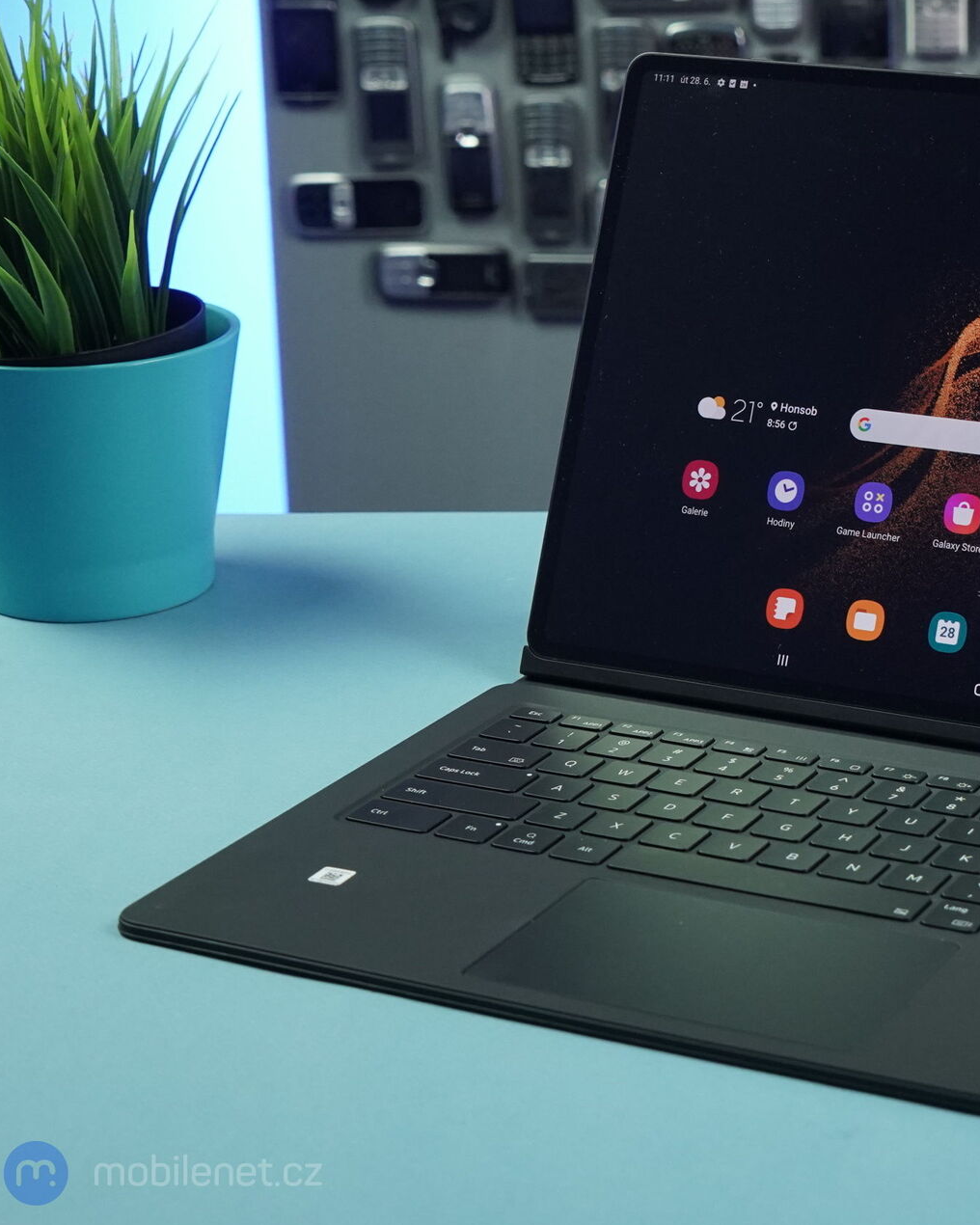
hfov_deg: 24.2
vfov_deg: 31.0
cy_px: 613
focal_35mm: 61
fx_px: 2212
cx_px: 905
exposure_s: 1/160
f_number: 7.1
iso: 3200
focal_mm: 43
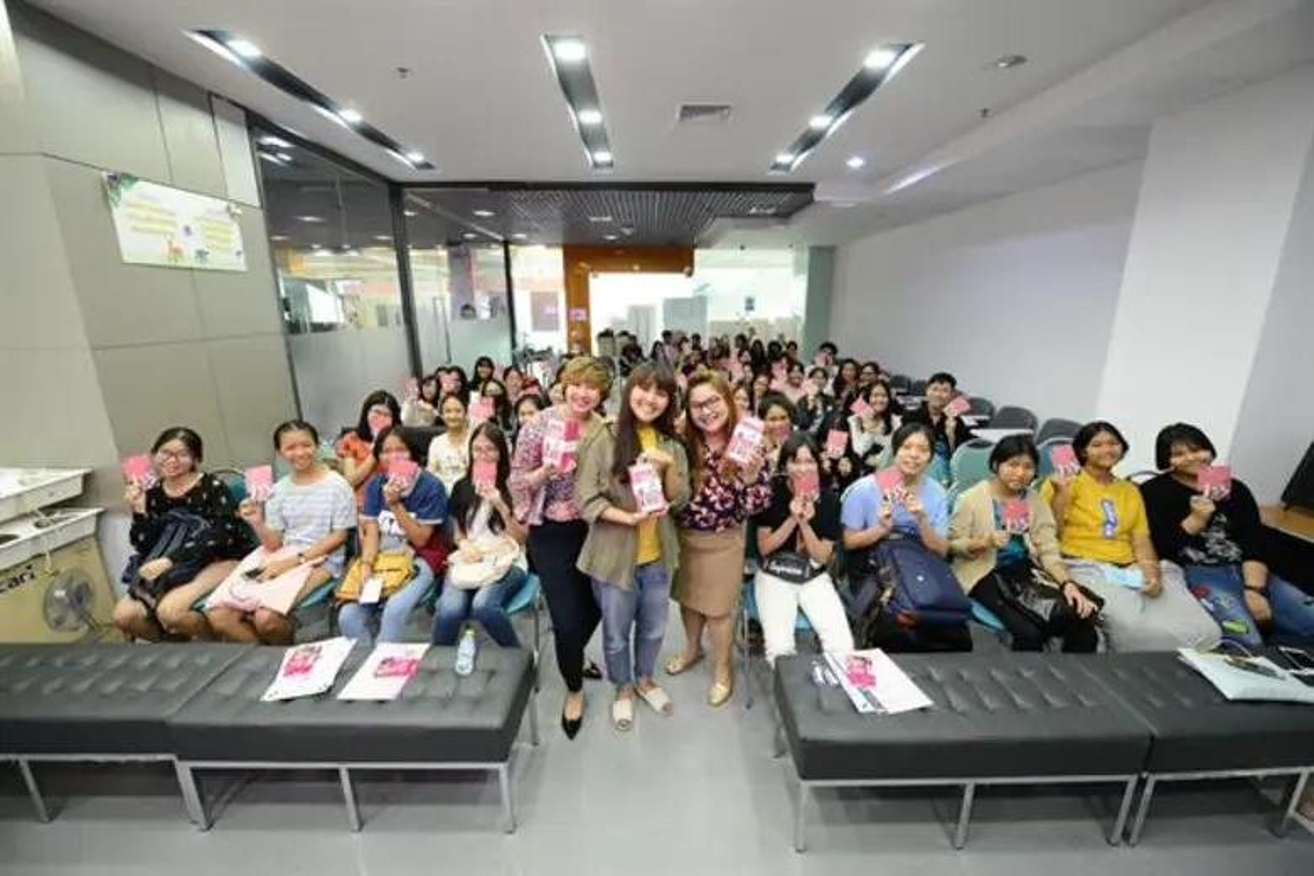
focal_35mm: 14
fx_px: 511
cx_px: 657
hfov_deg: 104.3
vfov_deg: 81.2
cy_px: 438
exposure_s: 1/100
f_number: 4
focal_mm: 14
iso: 3200
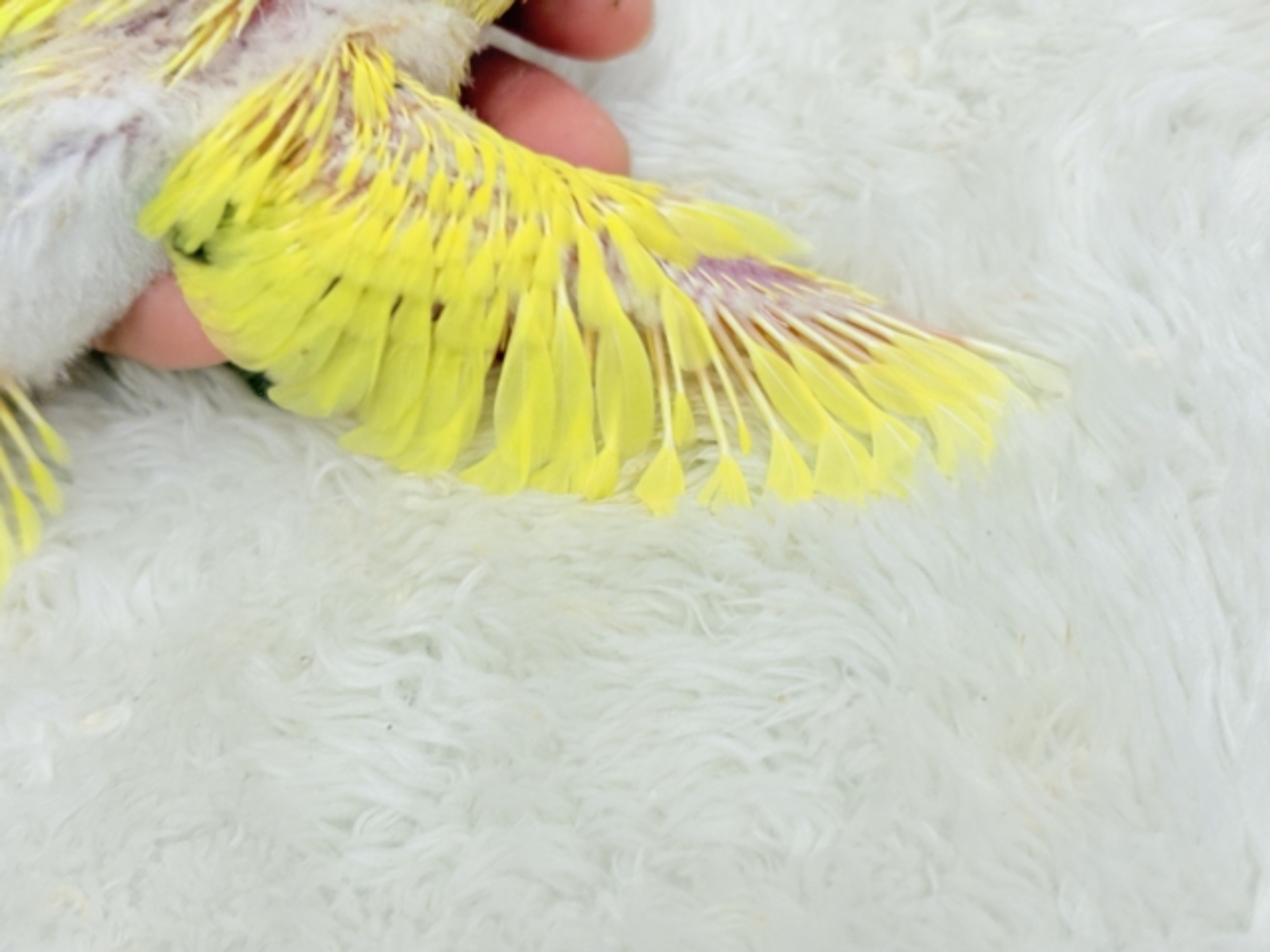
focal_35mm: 52
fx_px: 1908
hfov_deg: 36.8
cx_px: 635
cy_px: 476
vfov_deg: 28.0
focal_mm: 5.96
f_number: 1.6
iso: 32
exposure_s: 1/50
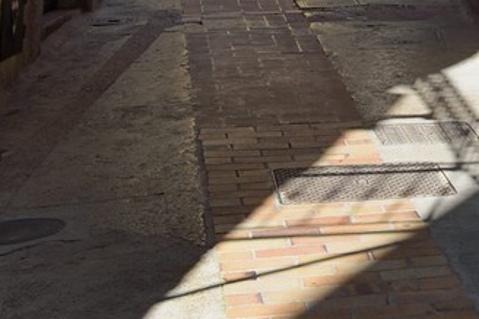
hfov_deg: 13.9
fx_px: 1688
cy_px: -402
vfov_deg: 9.7
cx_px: 924
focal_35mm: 127
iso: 200
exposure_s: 1/200
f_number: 7.1
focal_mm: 26
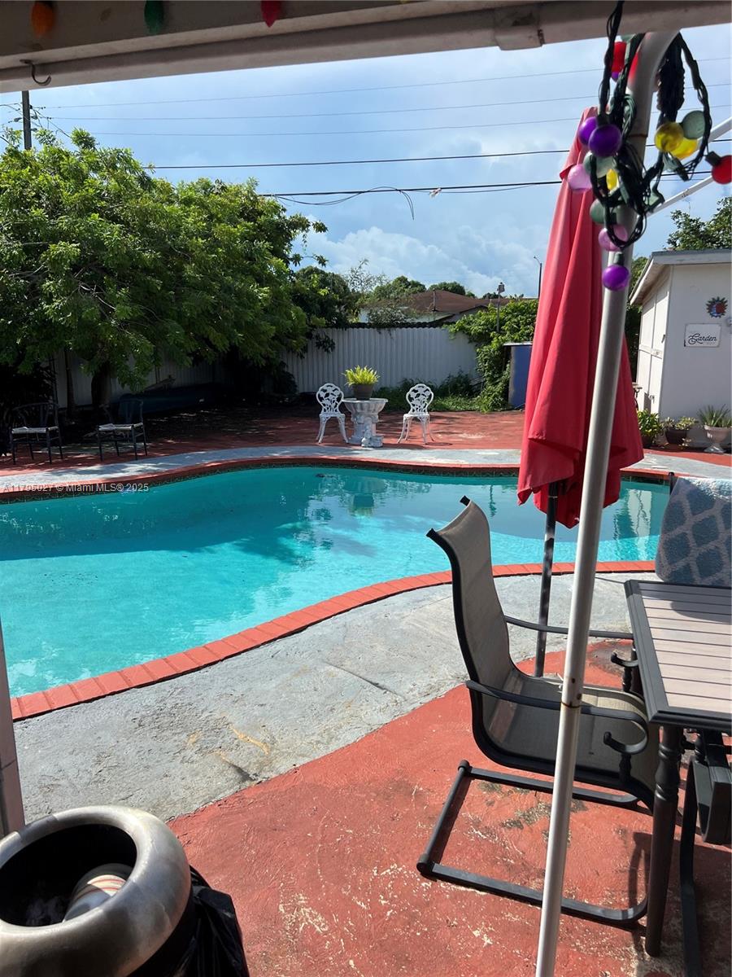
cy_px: 488
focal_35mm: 26
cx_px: 366
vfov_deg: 67.3
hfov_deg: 53.1
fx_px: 733
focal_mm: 5.7
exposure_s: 1/3968
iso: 50
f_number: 1.5
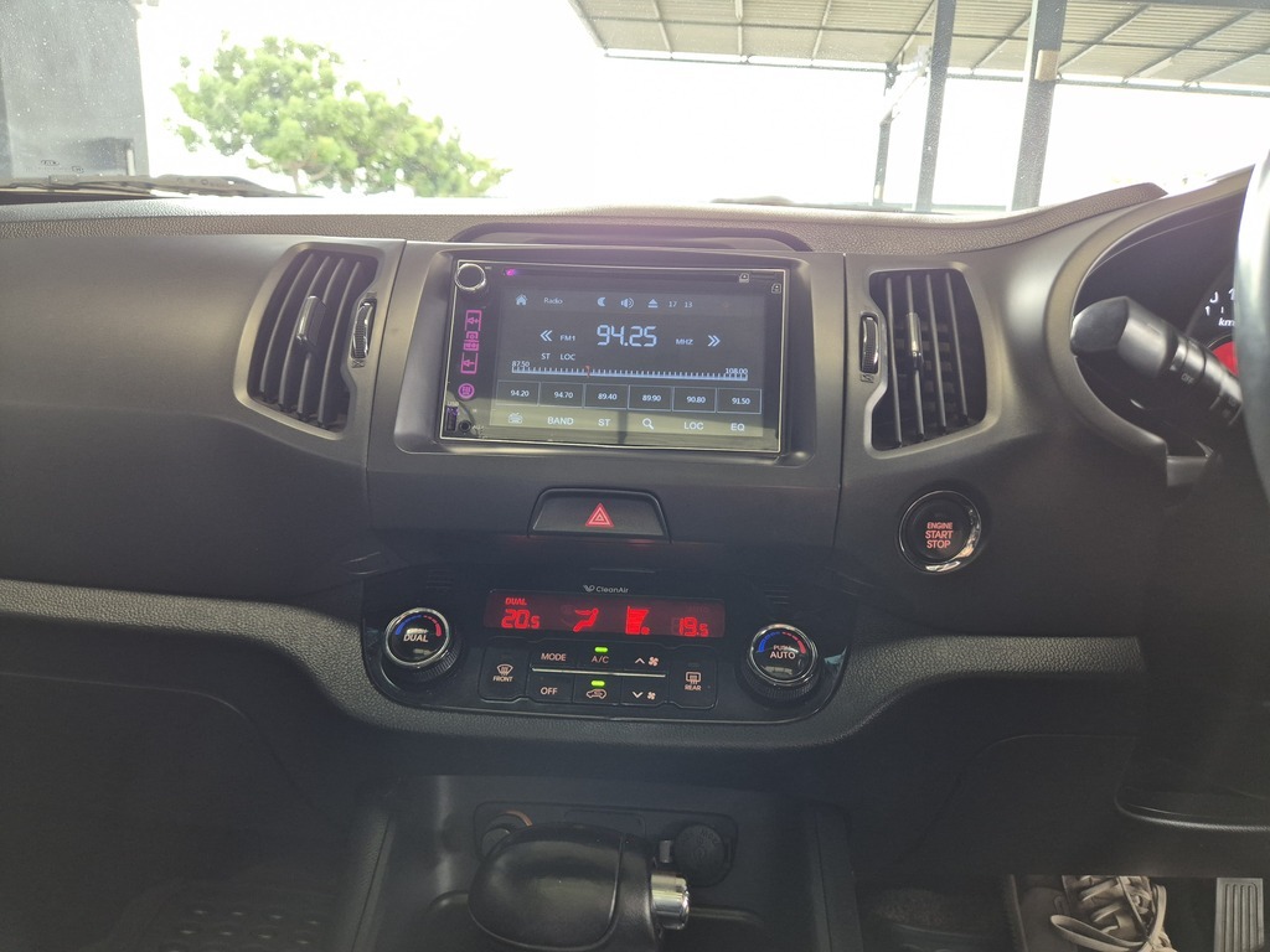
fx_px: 844
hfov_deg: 73.9
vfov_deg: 58.9
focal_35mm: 23
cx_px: 635
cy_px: 476
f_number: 1.8
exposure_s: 1/100
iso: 250
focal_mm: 5.4
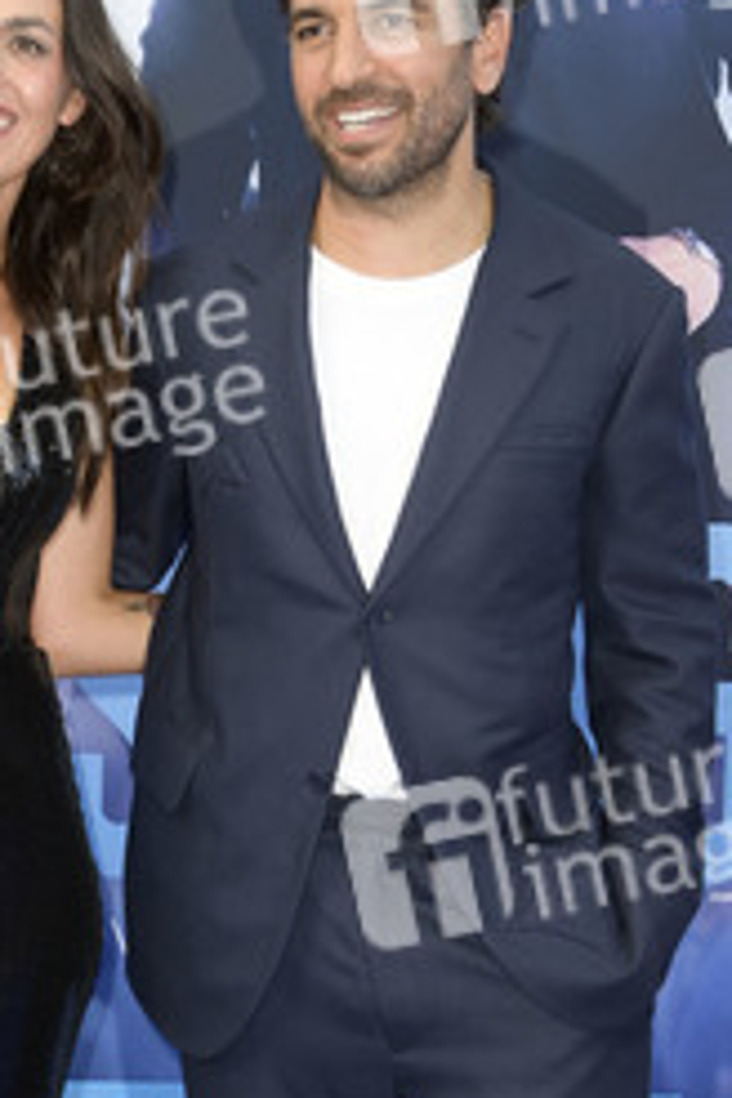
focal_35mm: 91
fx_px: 2775
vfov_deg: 22.4
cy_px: 620
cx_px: 165
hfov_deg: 14.9
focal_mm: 56
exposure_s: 1/250
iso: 640
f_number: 5.6
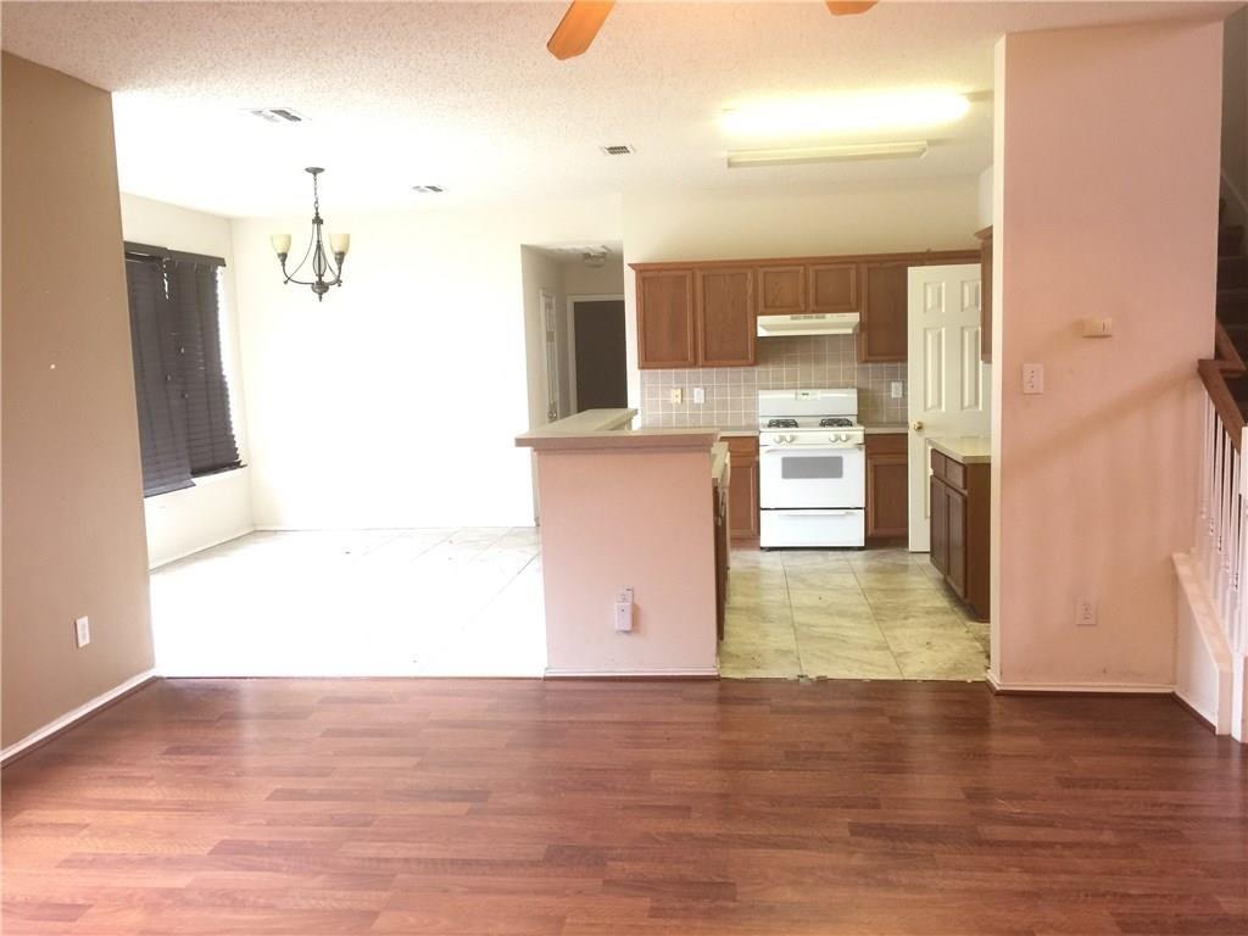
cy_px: 468
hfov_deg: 61.7
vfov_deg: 48.2
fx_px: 1046
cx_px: 624
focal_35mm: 29
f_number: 2.2
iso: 100
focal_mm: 4.15
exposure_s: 1/10
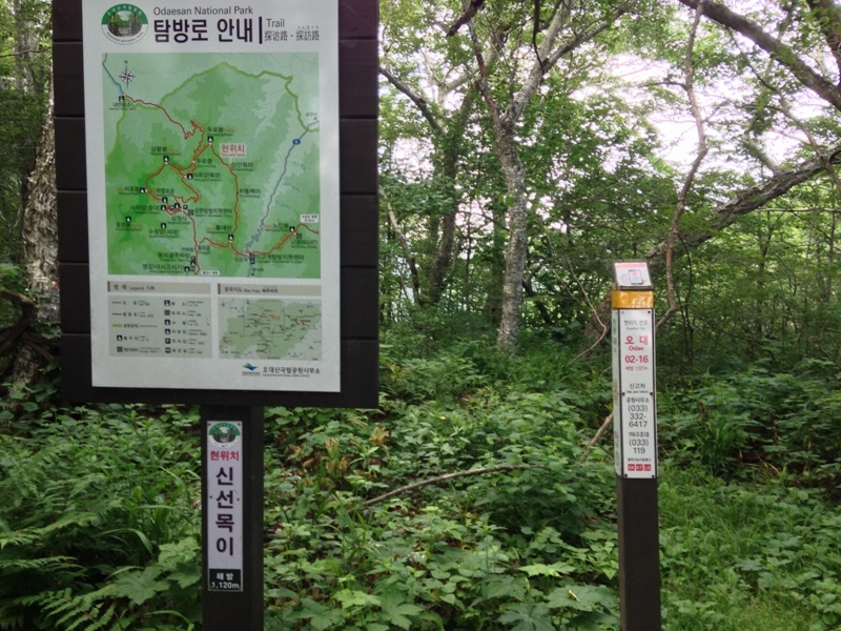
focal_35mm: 33
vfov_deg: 42.9
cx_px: 420
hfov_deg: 55.4
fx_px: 802
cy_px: 316
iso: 64
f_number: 2.4
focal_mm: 4.13
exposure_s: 1/60
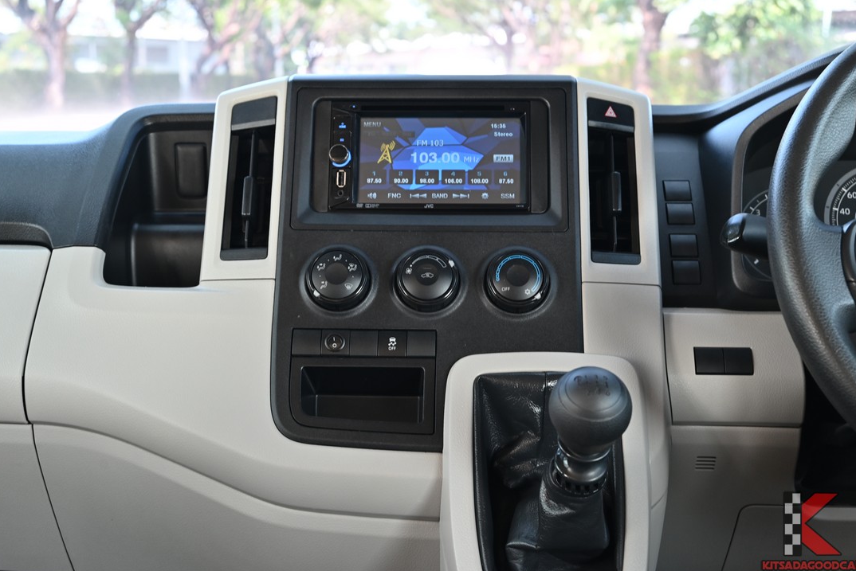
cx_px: 429
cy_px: 285
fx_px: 1023
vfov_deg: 31.2
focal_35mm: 43
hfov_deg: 45.4
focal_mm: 42
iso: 560
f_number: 6.7
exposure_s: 1/30
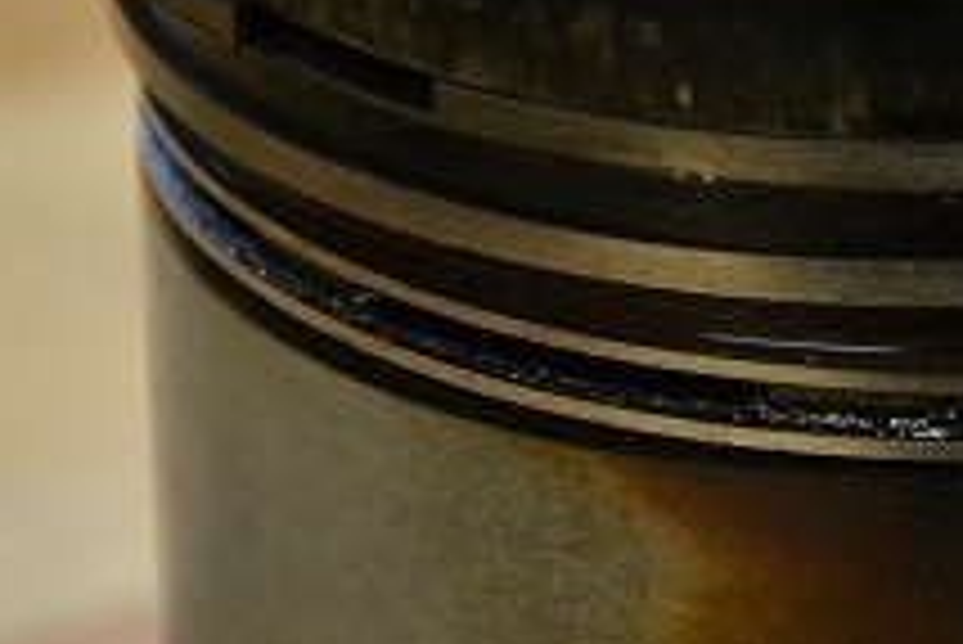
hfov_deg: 4.9
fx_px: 11332
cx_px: 1130
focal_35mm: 423
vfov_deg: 3.3
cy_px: 167
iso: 3200
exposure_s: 1/100
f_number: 6.3
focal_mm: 105
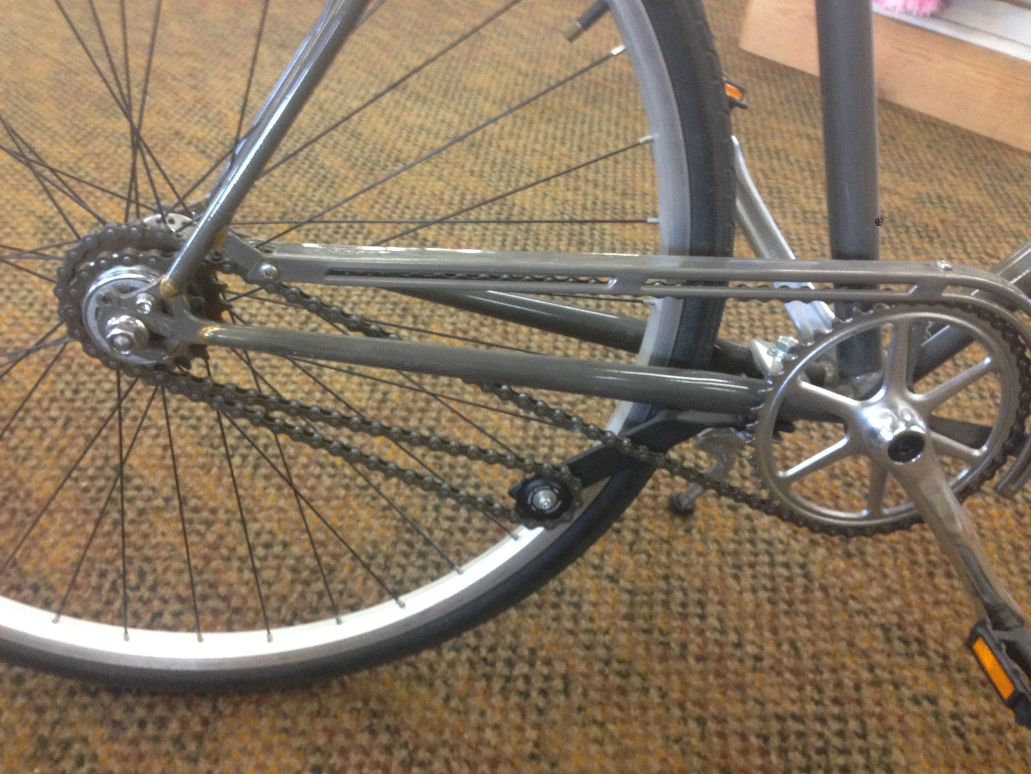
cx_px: 516
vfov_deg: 42.9
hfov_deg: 55.4
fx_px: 983
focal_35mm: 33
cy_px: 387
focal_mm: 4.12
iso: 250
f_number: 2.4
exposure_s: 1/20
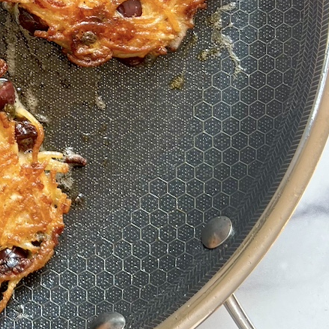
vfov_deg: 20.1
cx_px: -92
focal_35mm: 84
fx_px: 903
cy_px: 13
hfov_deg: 19.2
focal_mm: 5.7
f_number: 1.5
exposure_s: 1/121
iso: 64
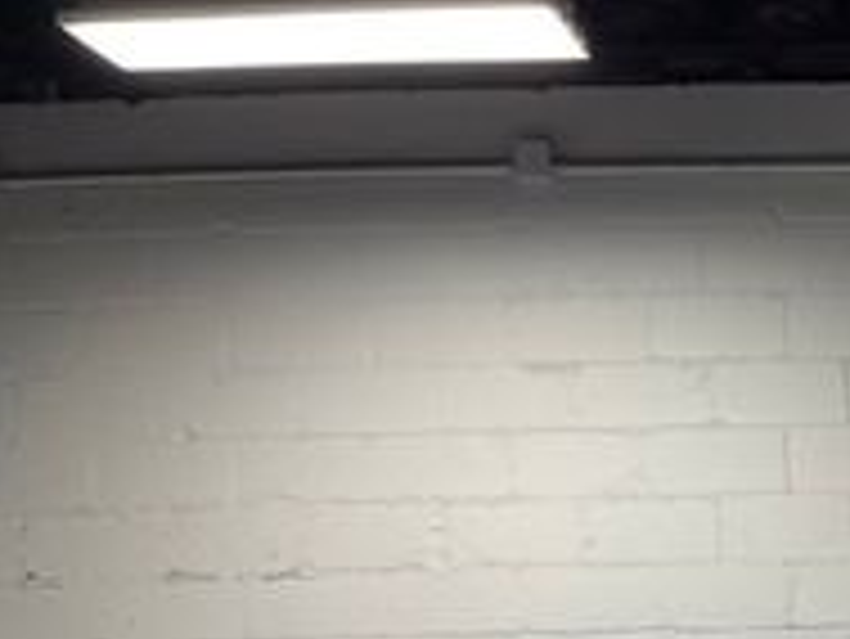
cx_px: 1430
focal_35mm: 88
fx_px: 2162
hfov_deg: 18.5
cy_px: 999
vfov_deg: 15.3
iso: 32
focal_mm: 4.2
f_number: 1.6
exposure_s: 1/172
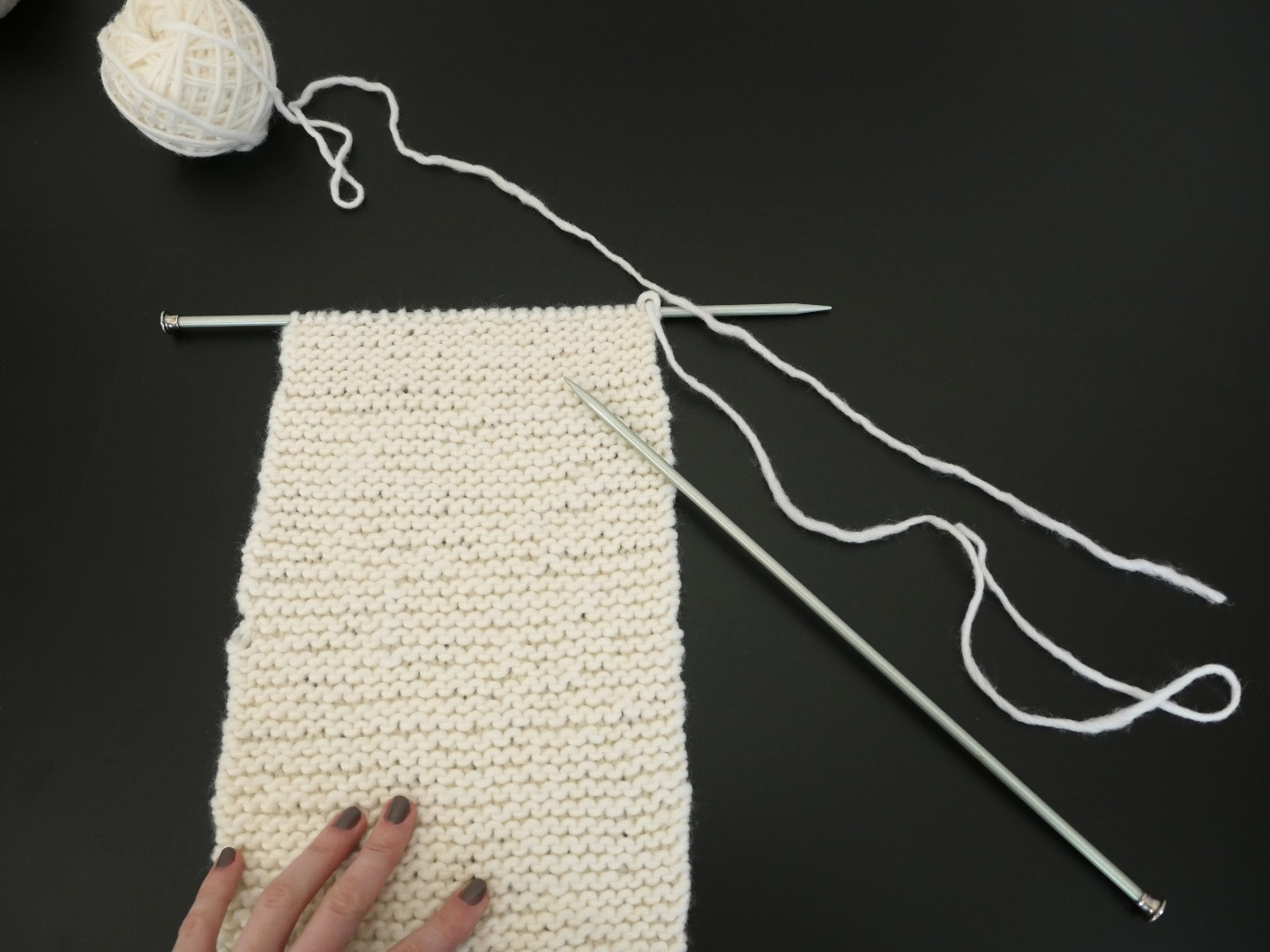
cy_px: 476
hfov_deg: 67.3
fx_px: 954
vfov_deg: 53.1
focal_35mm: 26
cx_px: 635
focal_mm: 13
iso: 800
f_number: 3.2
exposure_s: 1/100
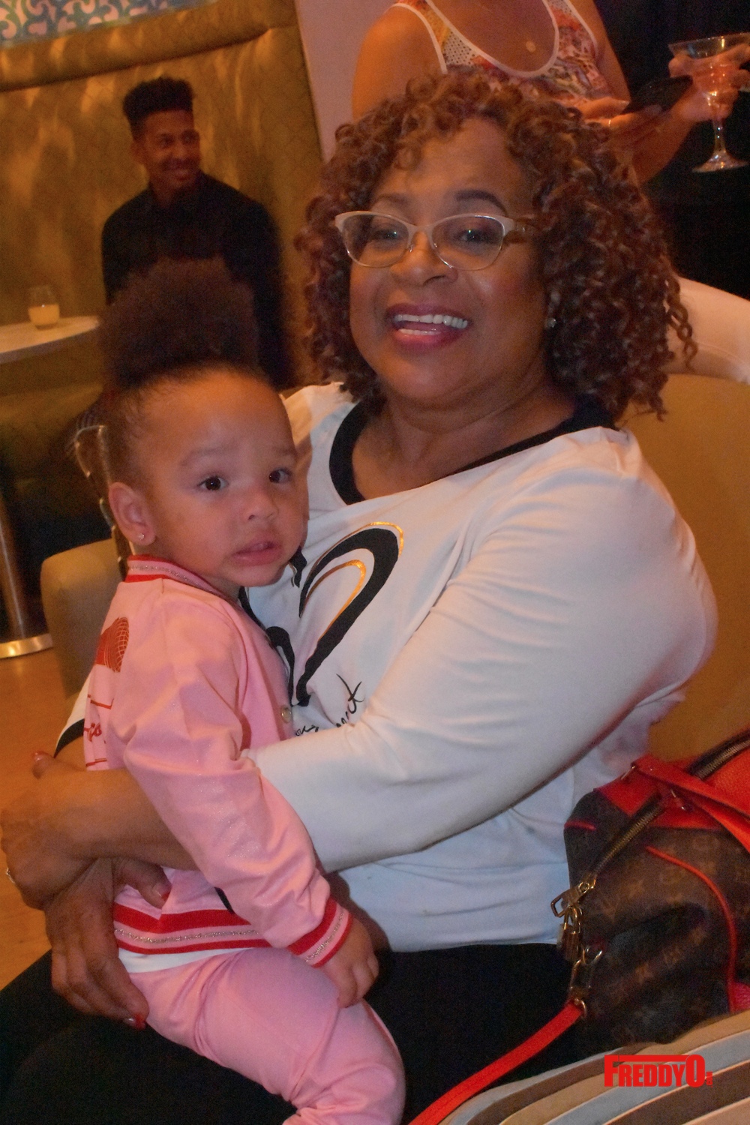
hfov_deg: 23.8
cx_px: 375
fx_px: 1781
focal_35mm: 57
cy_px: 562
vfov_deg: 35.1
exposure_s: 1/60
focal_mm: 38
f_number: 16
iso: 25600
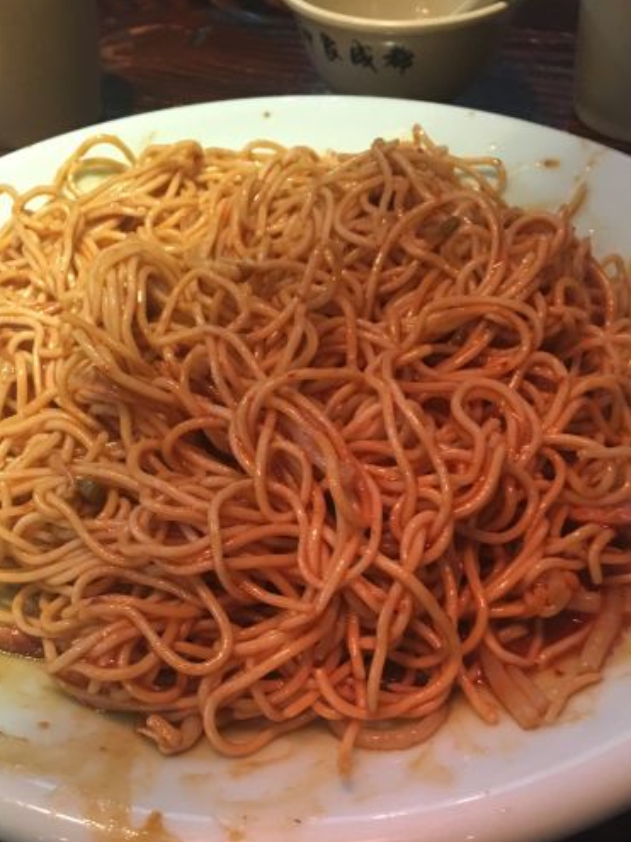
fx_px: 997
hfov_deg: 35.1
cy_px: 580
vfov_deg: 44.9
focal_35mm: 41
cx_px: 271
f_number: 2.2
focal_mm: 4.15
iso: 200
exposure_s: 1/17
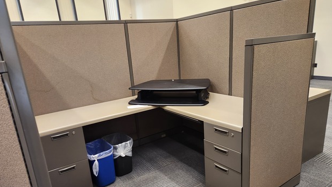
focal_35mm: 26
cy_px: 112
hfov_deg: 71.9
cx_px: 163
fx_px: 229
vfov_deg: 44.2
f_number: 1.8
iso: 250
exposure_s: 1/120
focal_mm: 5.4
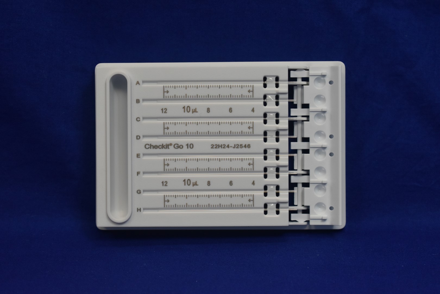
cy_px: 147
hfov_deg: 24.6
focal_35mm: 82
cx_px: 220
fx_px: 1008
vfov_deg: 16.6
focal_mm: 55
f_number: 5.6
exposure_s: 1/60
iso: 900
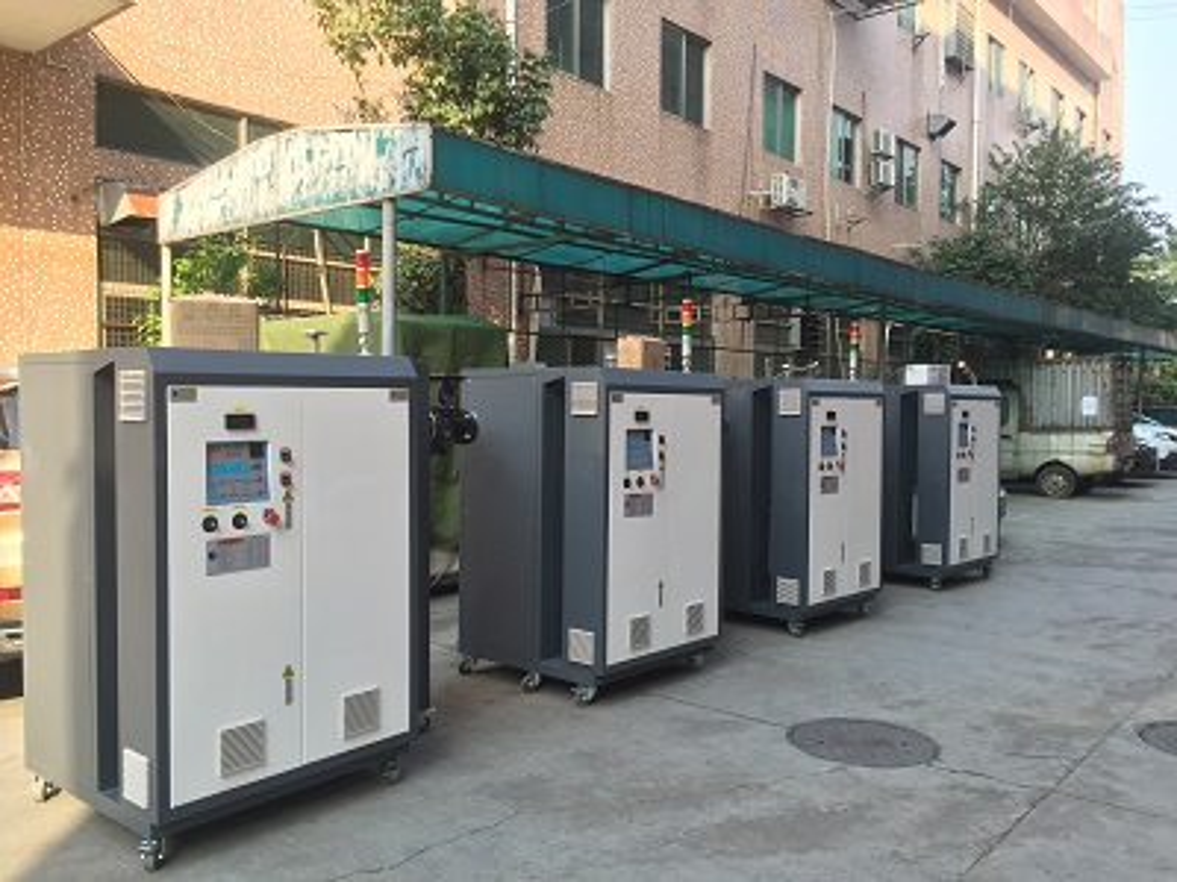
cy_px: 441
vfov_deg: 48.2
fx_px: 986
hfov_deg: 61.7
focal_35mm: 29
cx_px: 588
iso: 32
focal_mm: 4.15
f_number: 2.2
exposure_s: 1/255
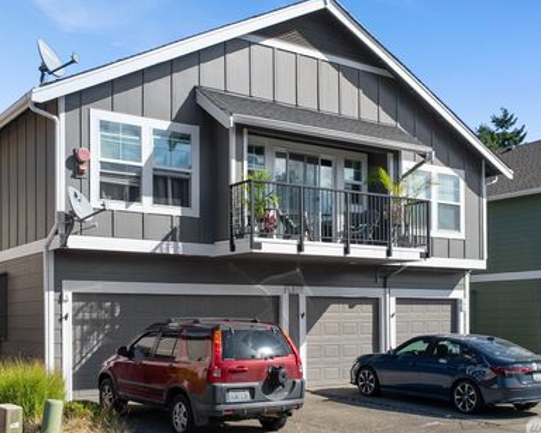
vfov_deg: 34.1
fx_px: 704
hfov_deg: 42.0
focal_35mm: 44
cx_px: 275
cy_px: 209
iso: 250
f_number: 8
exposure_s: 1/640
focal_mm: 24
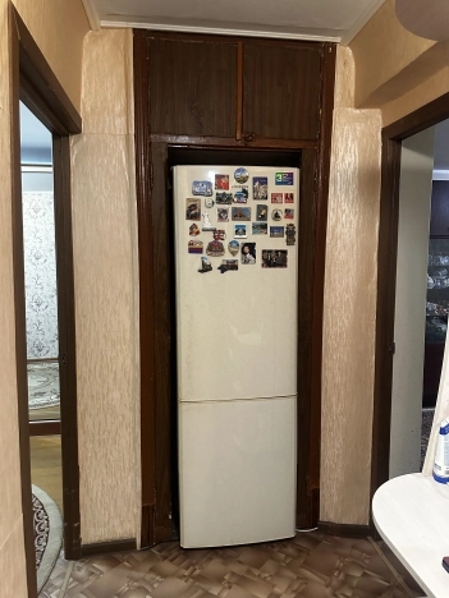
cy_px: 299
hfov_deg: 56.8
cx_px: 224
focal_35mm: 24
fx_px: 415
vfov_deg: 71.6
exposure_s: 1/50
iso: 800
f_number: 1.78
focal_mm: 6.86
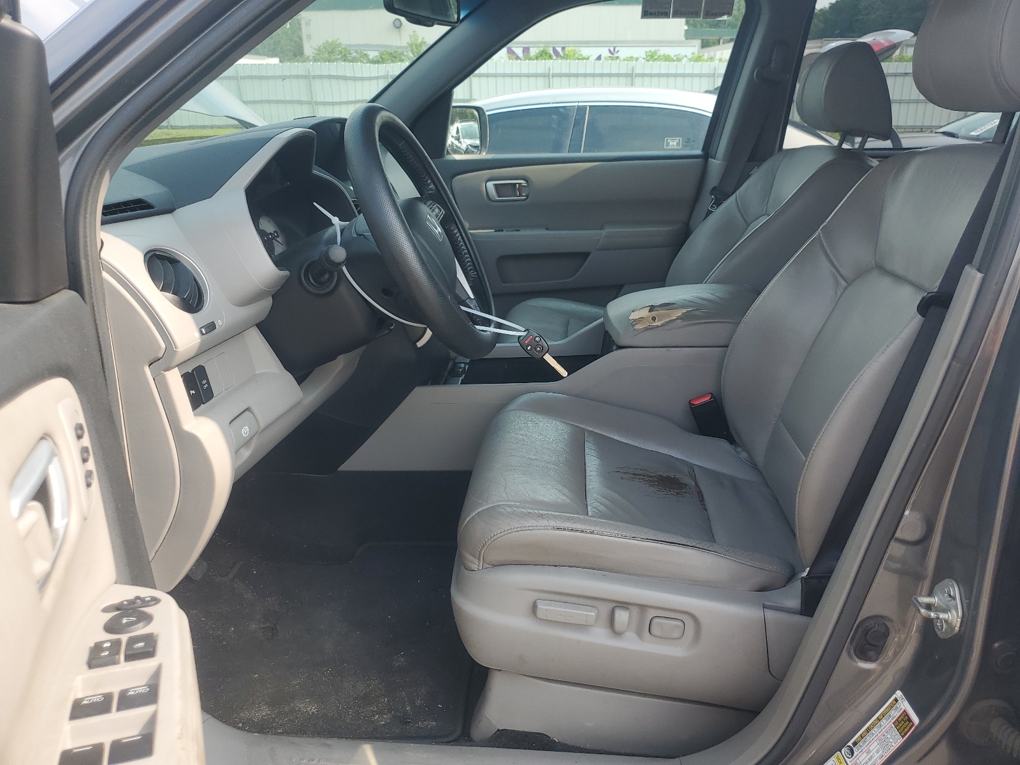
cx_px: 510
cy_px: 382
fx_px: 766
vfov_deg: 53.1
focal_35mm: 26
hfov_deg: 67.3
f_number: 1.5
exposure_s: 1/667
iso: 50
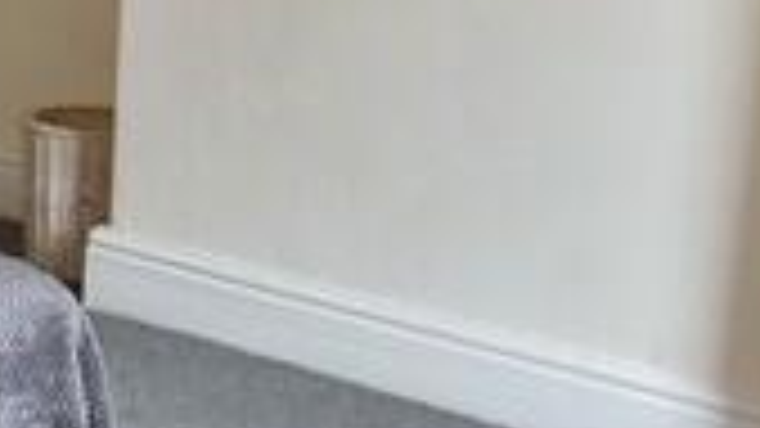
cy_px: 164
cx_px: -328
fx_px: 1914
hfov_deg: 19.9
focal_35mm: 95
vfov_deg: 12.7
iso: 560
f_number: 5.6
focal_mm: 10
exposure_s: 1/125
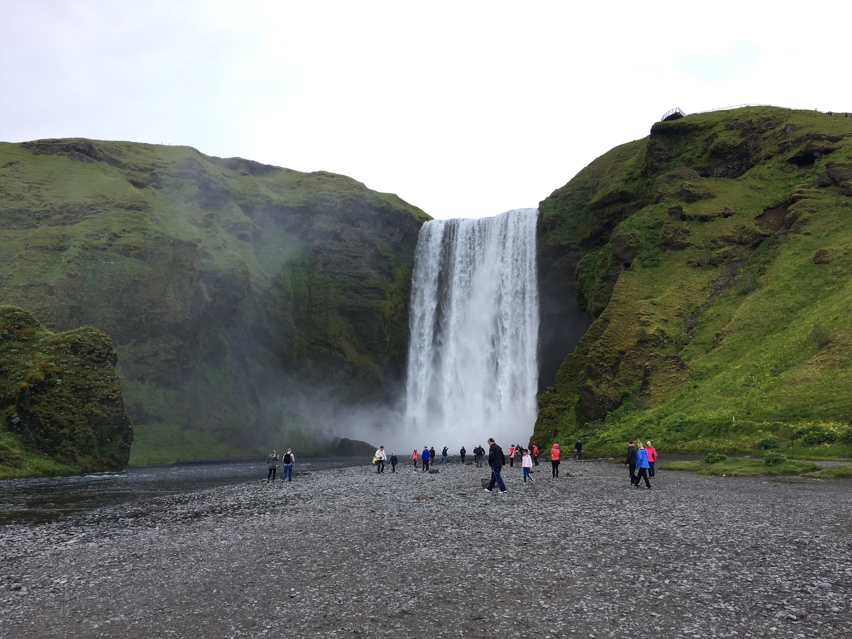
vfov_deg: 48.2
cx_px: 426
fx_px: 714
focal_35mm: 29
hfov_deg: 61.7
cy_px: 320
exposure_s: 1/310
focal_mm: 4.15
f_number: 2.2
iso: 25
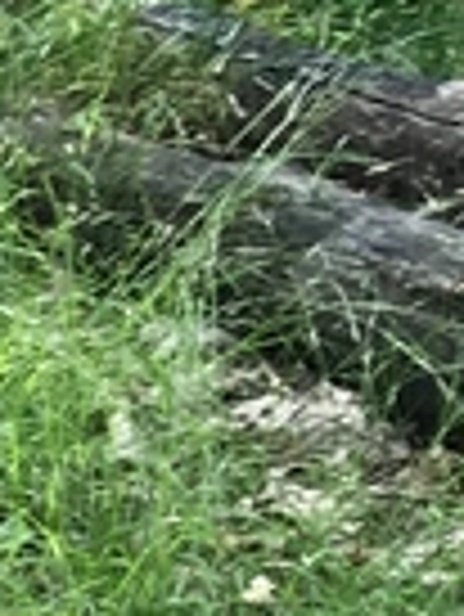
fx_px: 4086
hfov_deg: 5.7
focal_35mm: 229
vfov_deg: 7.7
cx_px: -1347
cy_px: 1727
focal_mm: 4.15
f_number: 2.2
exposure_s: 1/60
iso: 32
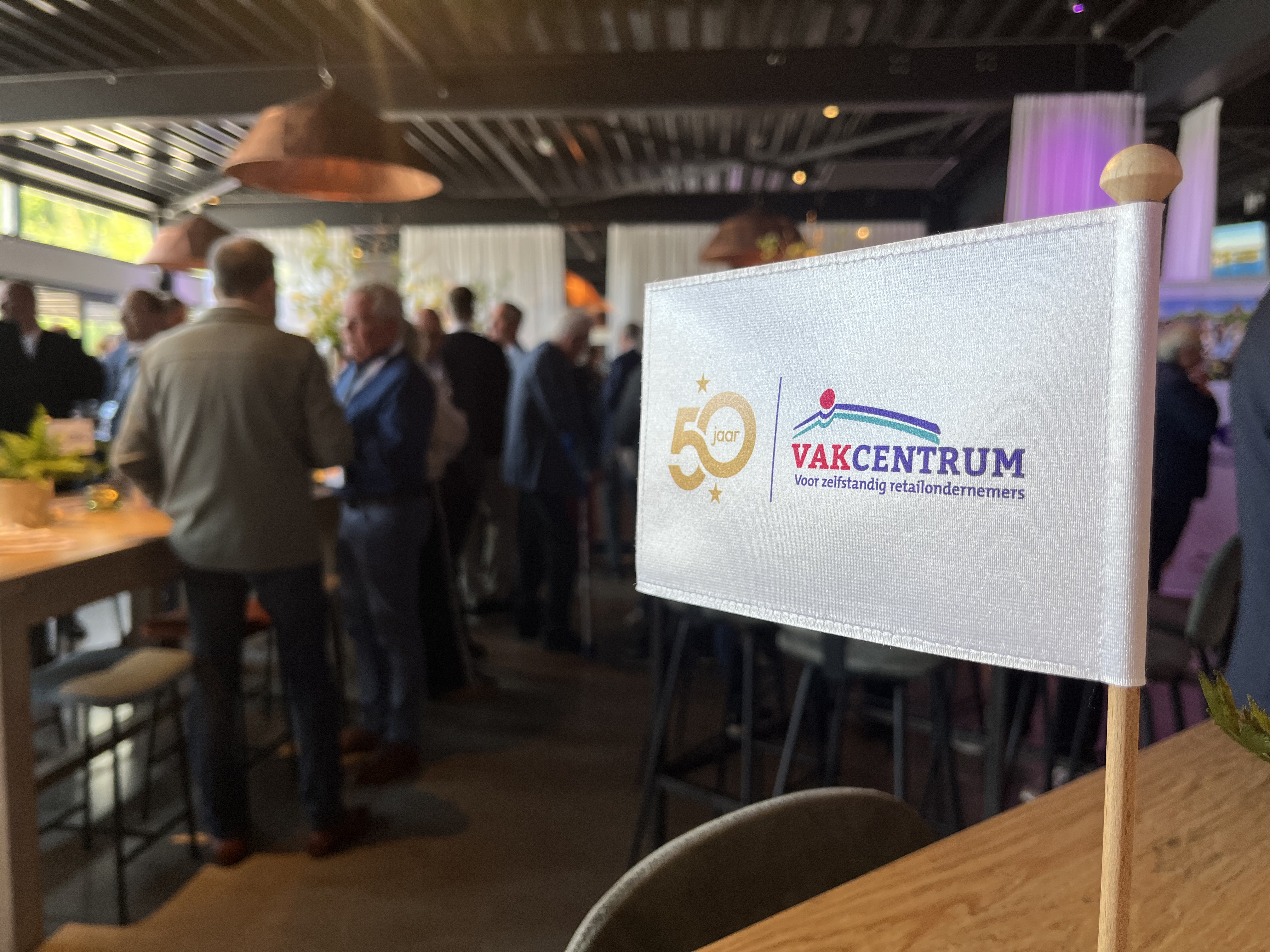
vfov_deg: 53.1
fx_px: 954
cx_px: 635
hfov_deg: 67.3
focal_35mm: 26
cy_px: 476
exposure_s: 1/100
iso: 64
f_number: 1.6
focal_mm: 5.1
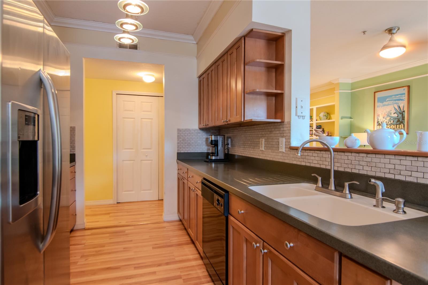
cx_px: 214
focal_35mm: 20
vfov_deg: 63.2
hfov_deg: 85.4
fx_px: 232
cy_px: 142
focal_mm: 13
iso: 800
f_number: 8
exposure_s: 1/4
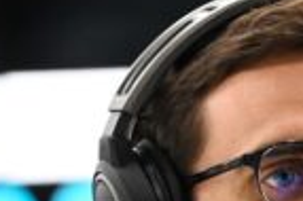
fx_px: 14435
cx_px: 210
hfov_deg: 1.2
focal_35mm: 1717
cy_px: 311
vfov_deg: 0.8
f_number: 4
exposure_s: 1/250
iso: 3200
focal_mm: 320
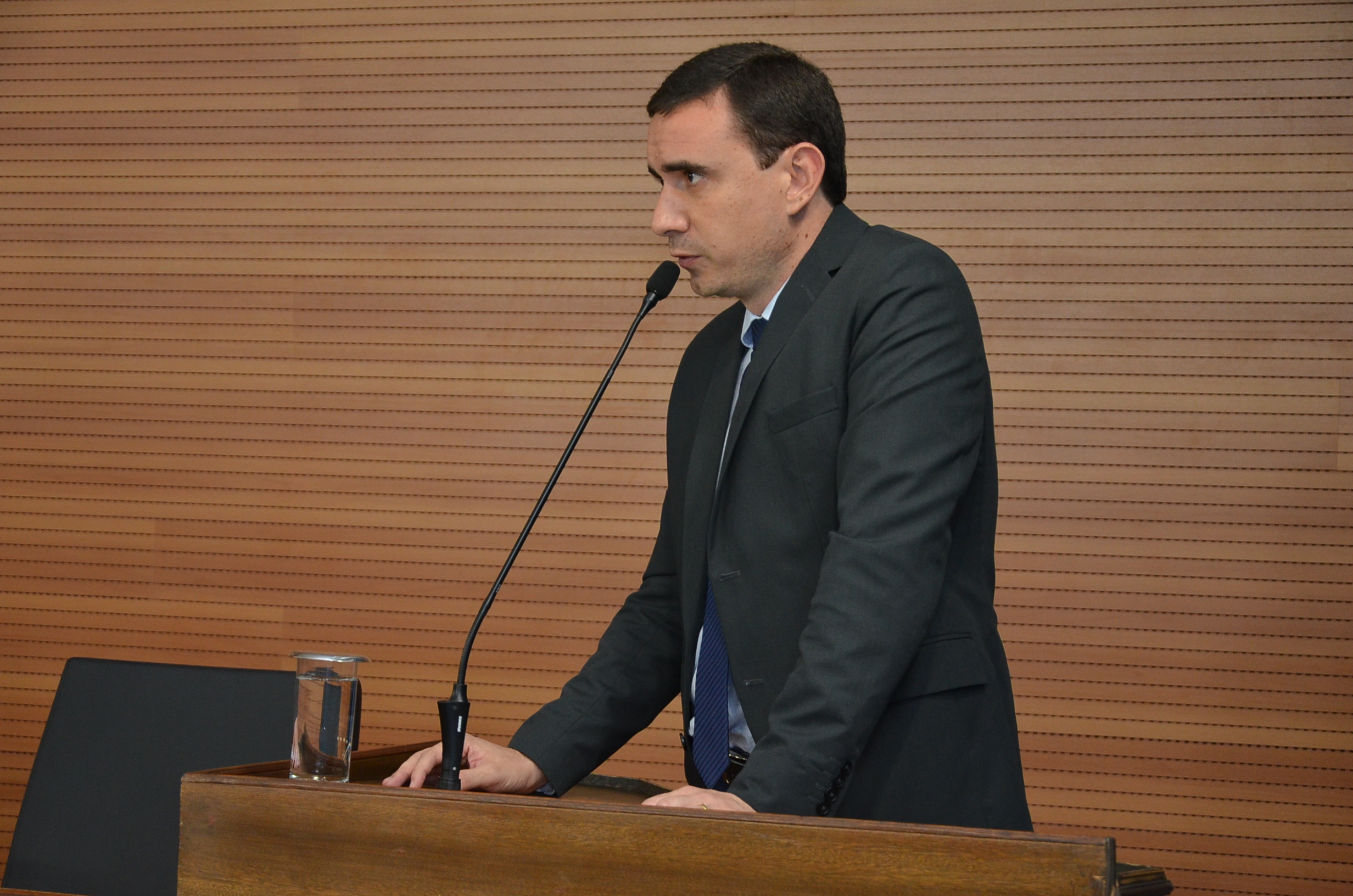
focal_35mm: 87
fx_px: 3263
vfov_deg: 15.6
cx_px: 676
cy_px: 448
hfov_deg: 23.4
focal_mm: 58
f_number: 5.6
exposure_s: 1/80
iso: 1000
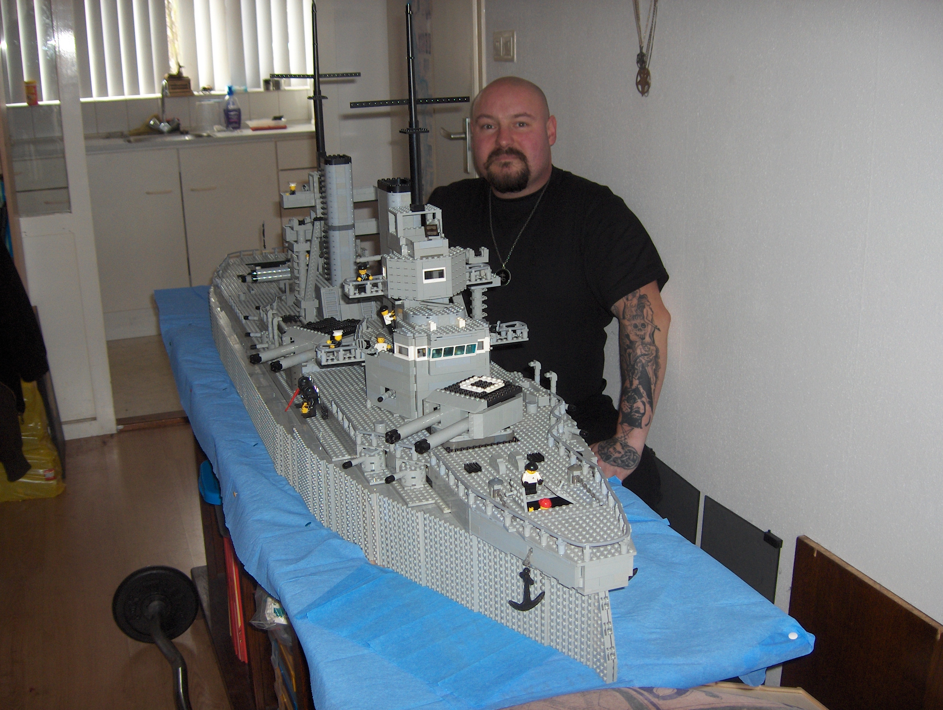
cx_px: 472
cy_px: 355
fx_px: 1064
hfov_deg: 47.8
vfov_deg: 36.9
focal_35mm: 39
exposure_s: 1/60
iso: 100
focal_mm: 8
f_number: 2.8
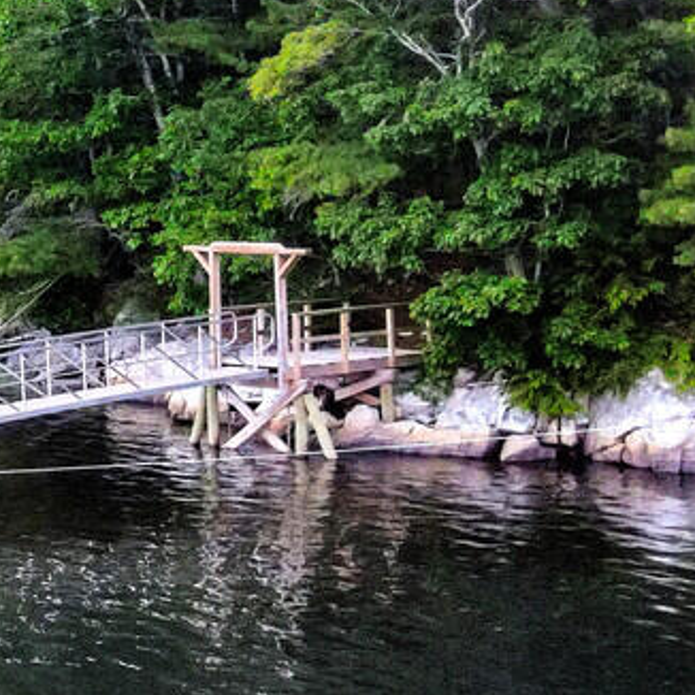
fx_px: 2362
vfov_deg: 16.6
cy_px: 139
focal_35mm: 104
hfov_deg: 15.3
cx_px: -392
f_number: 2.8
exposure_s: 1/320
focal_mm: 4.5
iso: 200
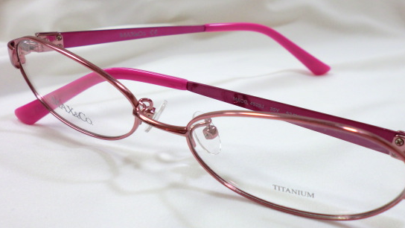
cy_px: 115
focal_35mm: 41
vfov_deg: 29.0
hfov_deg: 49.3
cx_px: 222
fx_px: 440
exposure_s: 1/60
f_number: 3.5
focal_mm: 5.8
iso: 125
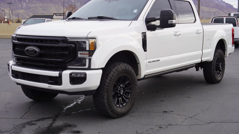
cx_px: 119
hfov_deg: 40.6
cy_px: 56
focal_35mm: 51
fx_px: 323
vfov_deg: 23.5
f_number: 6.3
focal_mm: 32
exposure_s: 1/100
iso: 100
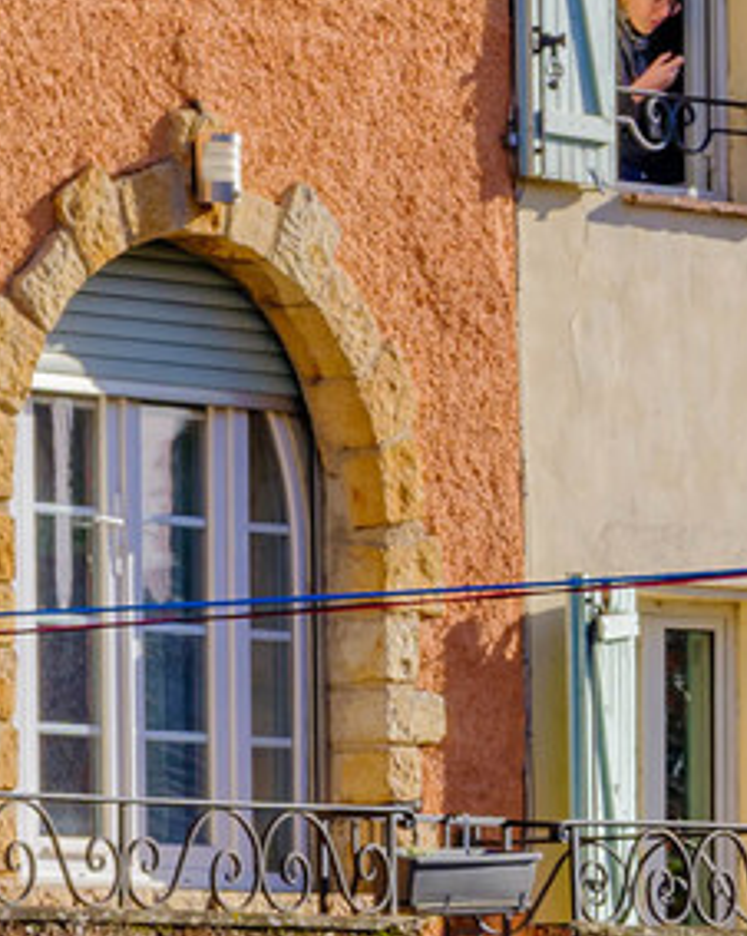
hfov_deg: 4.7
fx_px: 8964
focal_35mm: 324
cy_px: 2697
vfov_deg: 5.6
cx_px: 1084
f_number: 11
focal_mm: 55
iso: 320
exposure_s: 1/125
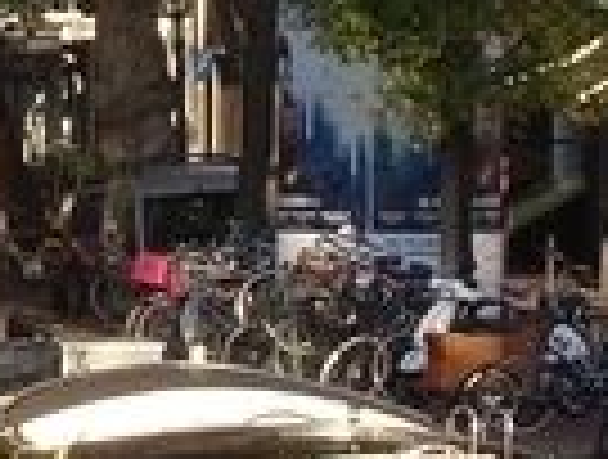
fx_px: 10144
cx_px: -1473
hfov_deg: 3.3
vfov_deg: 2.6
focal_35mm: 576
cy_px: 495
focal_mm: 13.26
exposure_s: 1/125
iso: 80
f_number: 5
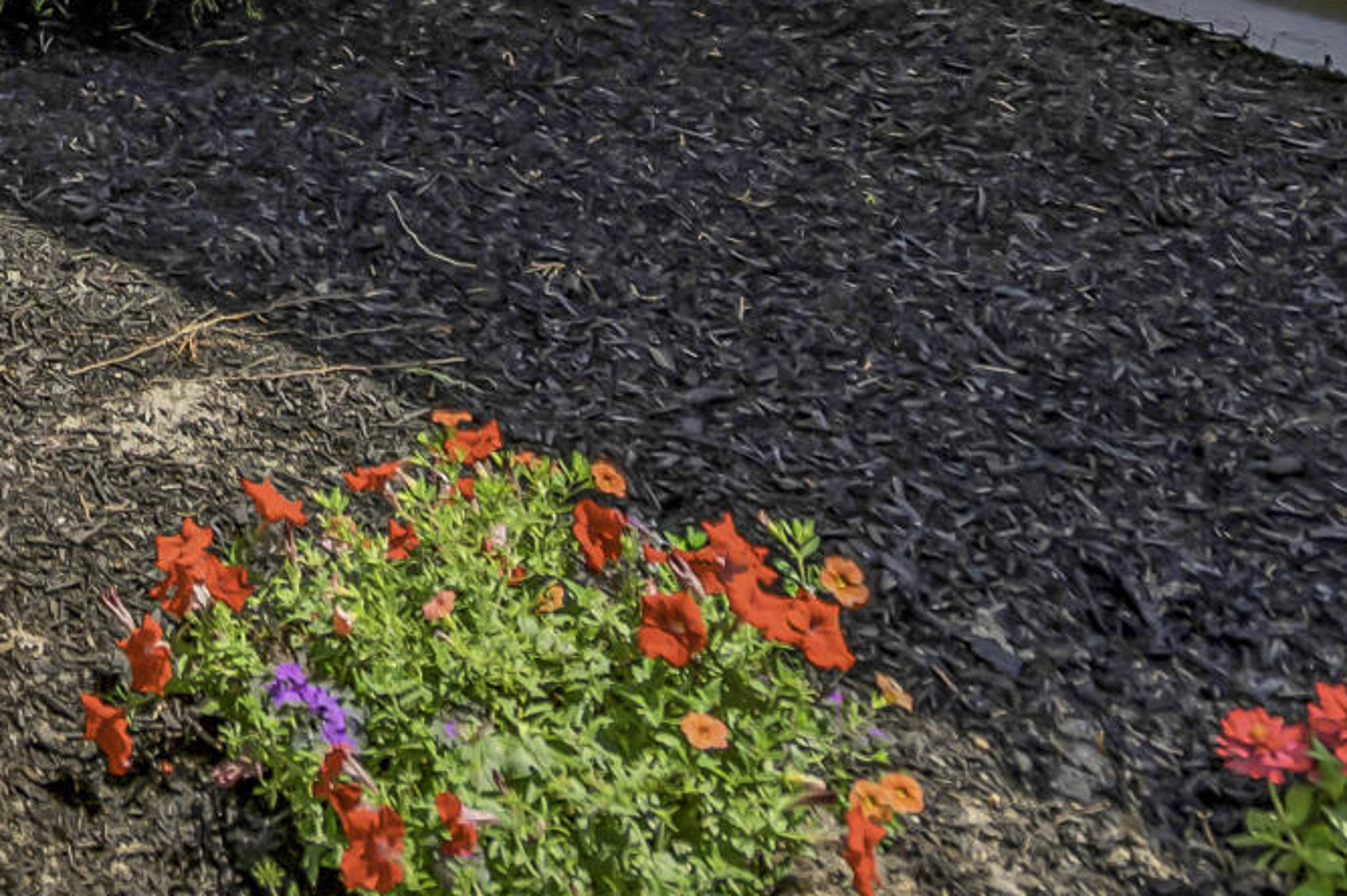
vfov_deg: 15.5
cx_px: -523
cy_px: -850
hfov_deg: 23.8
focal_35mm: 72
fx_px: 2693
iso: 200
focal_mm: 16
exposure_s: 1/1250
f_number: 4
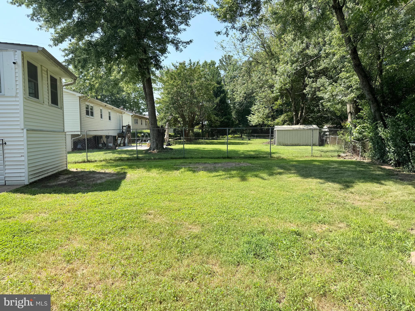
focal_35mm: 24
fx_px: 288
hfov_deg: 71.6
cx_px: 208
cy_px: 156
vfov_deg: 56.8
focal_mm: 6.76
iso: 80
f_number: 1.78
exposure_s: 1/1923
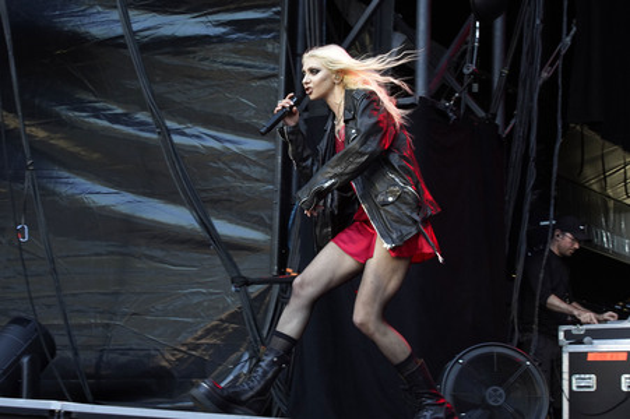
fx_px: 1189
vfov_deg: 20.0
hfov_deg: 29.7
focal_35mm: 68
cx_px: 315
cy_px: 210
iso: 1600
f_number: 8
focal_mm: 68
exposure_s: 1/200
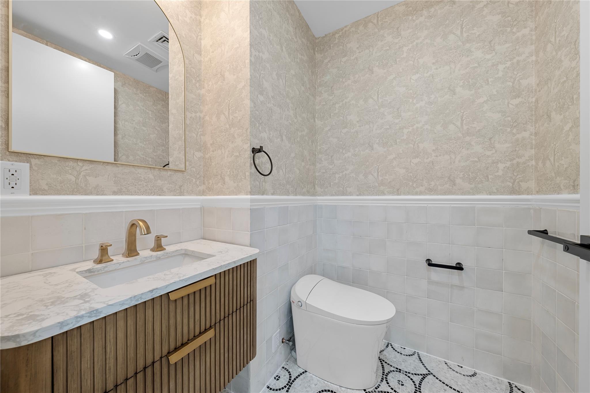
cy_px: 196
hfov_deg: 112.6
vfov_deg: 90.0
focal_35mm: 12
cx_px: 295
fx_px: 197
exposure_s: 2.5
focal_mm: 12
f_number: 9
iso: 100
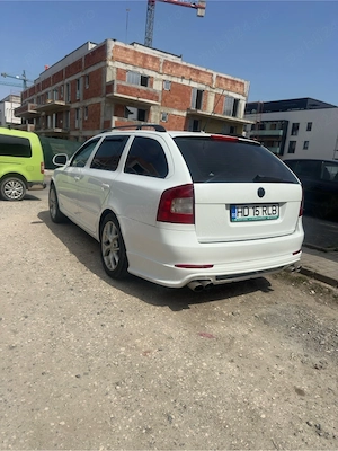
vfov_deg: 71.6
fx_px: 312
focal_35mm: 24
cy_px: 226
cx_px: 169
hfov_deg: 56.8
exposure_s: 1/11628
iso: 100
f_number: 1.78
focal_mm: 6.86
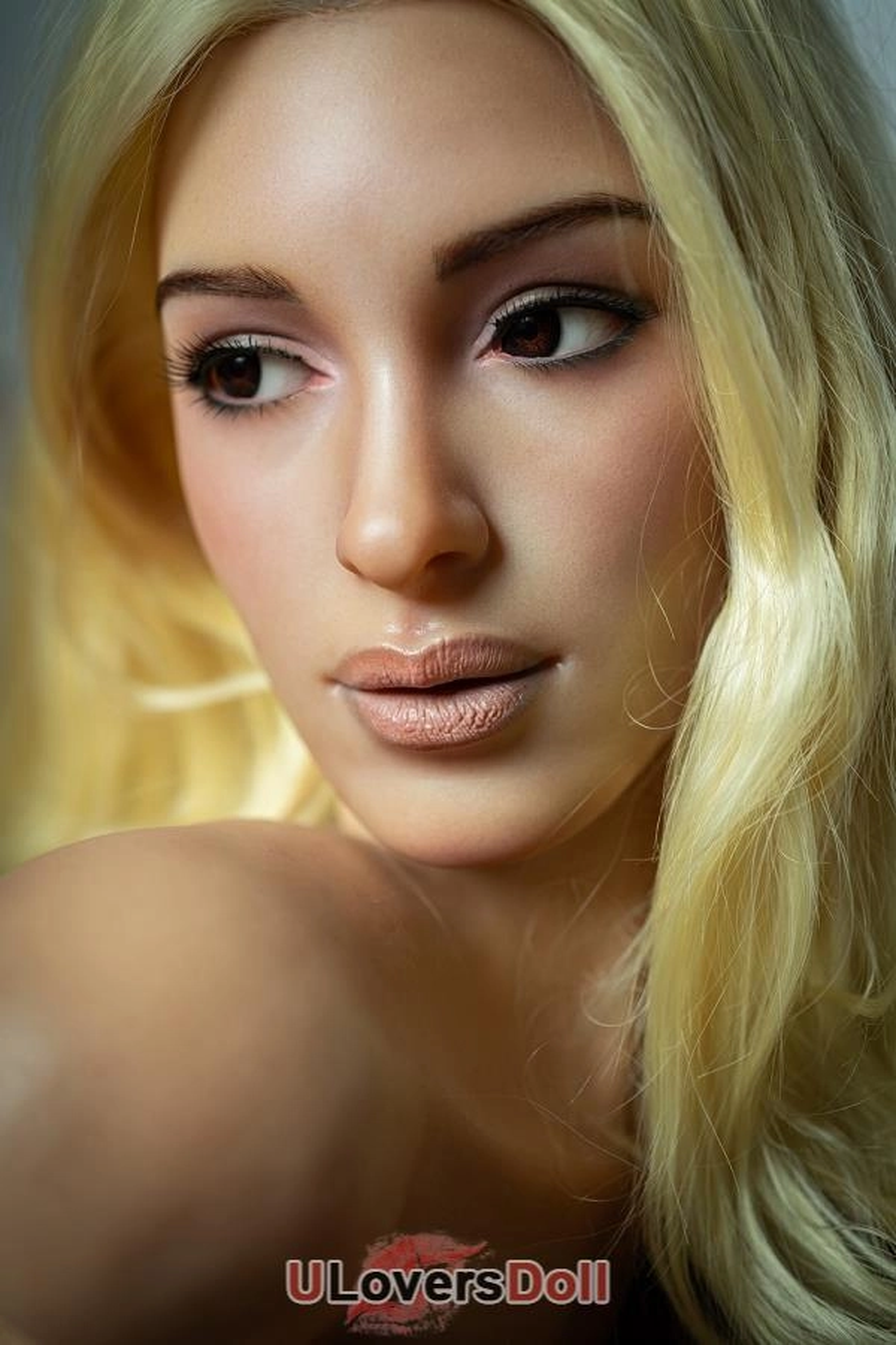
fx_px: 1867
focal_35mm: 50
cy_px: 672
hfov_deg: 27.0
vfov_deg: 39.6
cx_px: 448
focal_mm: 50
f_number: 2.8
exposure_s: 1/125
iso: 320
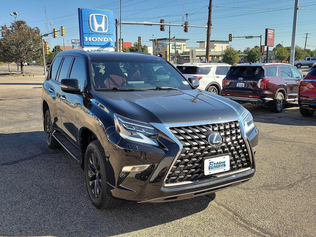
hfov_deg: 67.3
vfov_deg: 53.1
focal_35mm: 26
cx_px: 158
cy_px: 118
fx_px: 237
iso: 50
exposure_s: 1/1667
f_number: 1.8
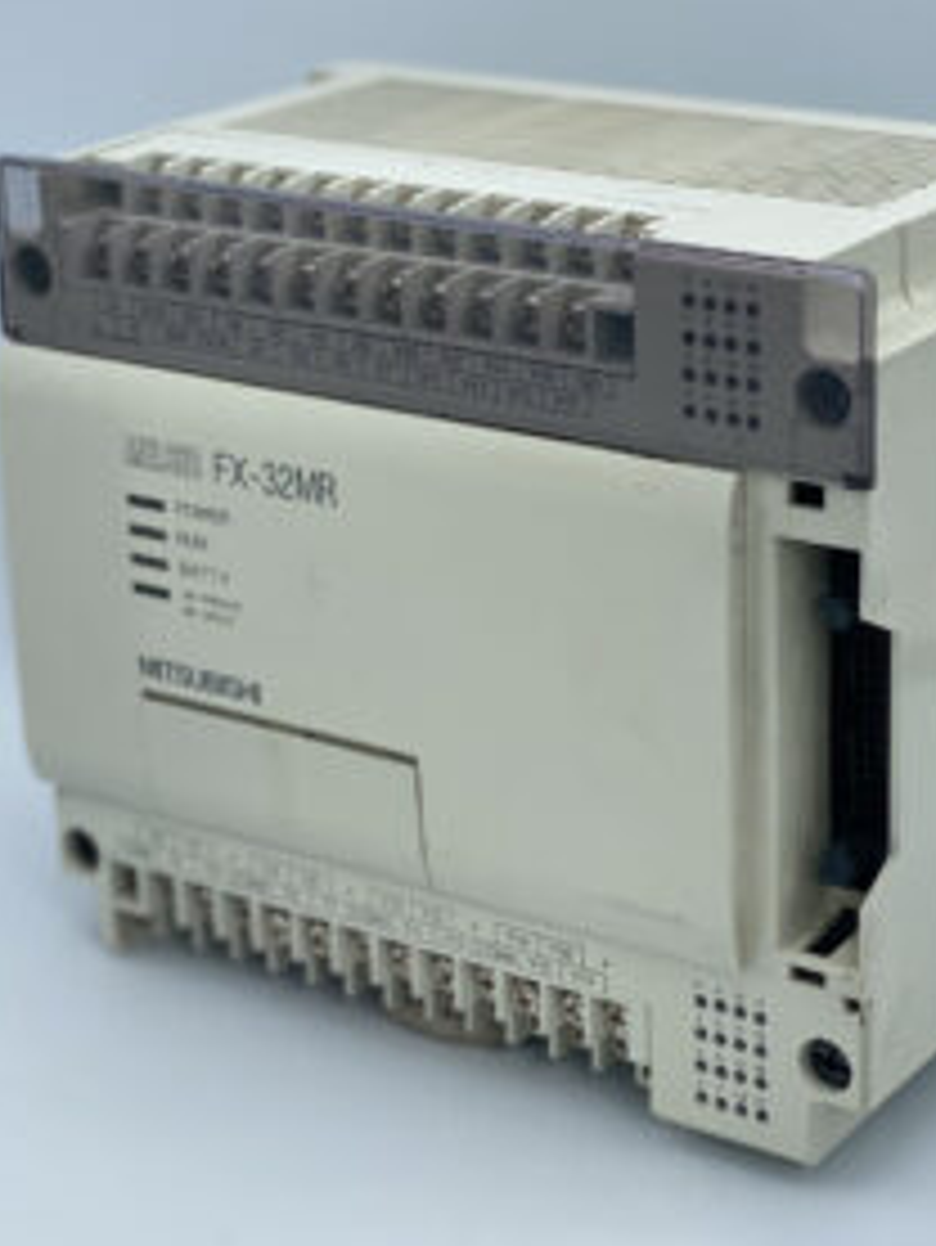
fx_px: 2702
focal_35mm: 75
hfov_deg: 19.6
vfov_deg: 25.9
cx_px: 558
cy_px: 490
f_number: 2
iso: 20
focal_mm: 6
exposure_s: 1/761
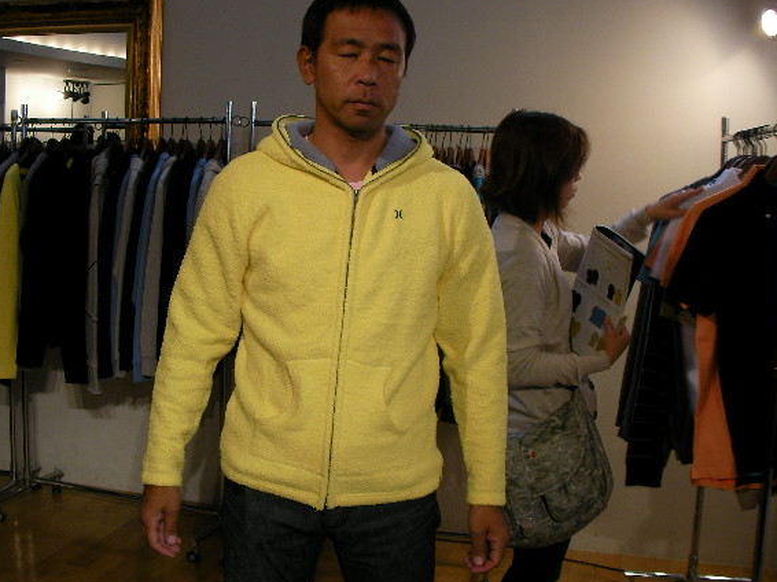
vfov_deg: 33.6
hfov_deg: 43.9
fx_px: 965
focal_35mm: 43
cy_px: 283
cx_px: 371
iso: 97
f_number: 3.5
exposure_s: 1/30.1
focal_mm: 6.3
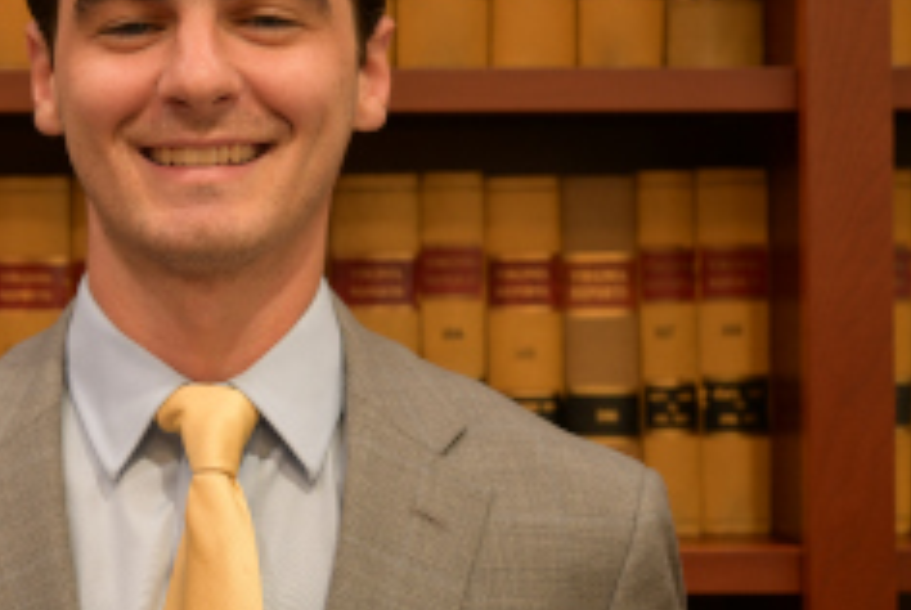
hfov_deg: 20.1
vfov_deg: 13.7
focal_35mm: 100
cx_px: 151
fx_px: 2534
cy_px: 249
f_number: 4
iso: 1000
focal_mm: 59
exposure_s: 1/60
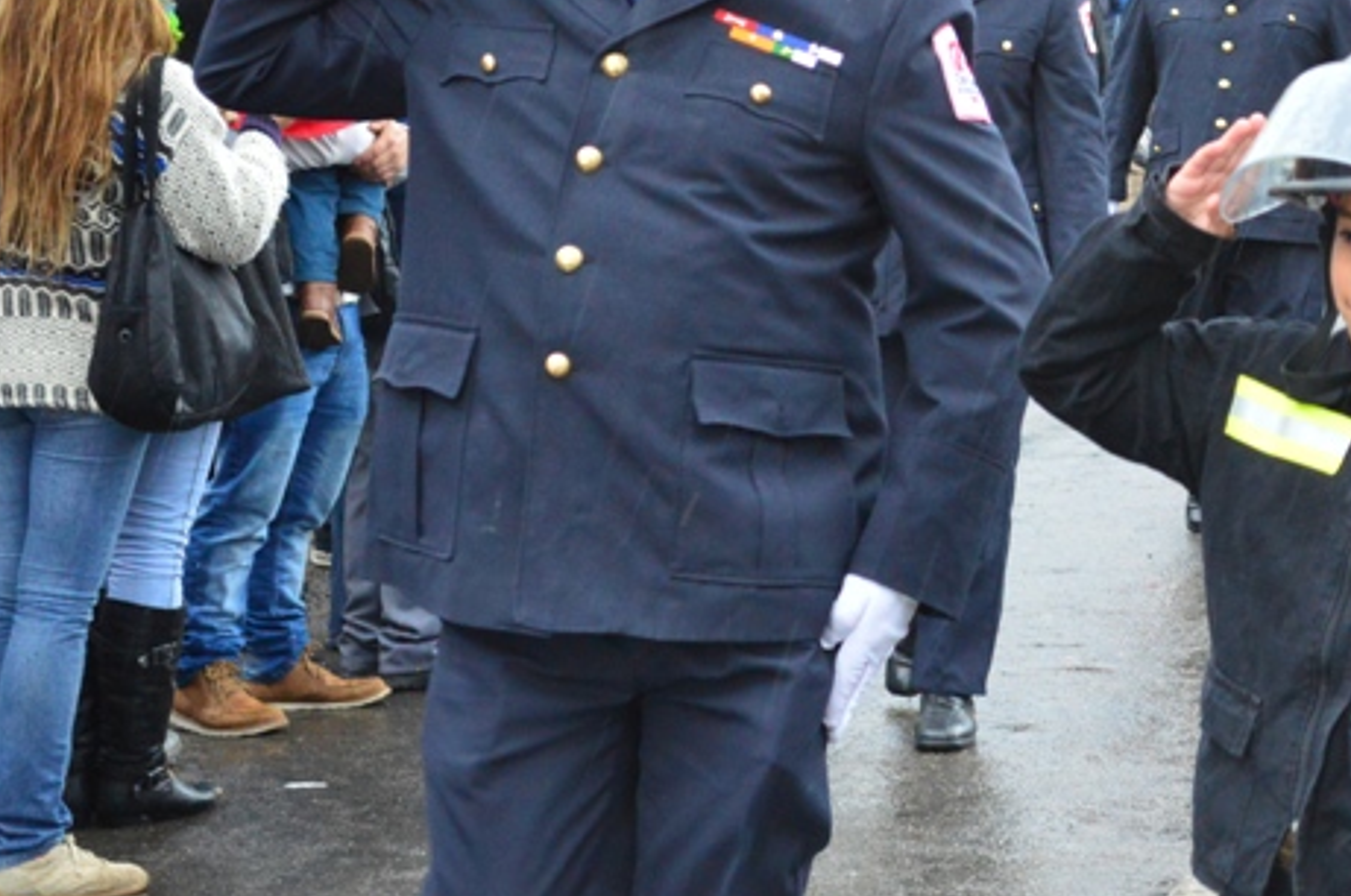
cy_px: 357
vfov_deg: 10.9
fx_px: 4684
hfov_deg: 16.2
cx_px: 1166
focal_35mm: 125
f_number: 5.6
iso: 2500
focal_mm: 48
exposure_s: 1/100
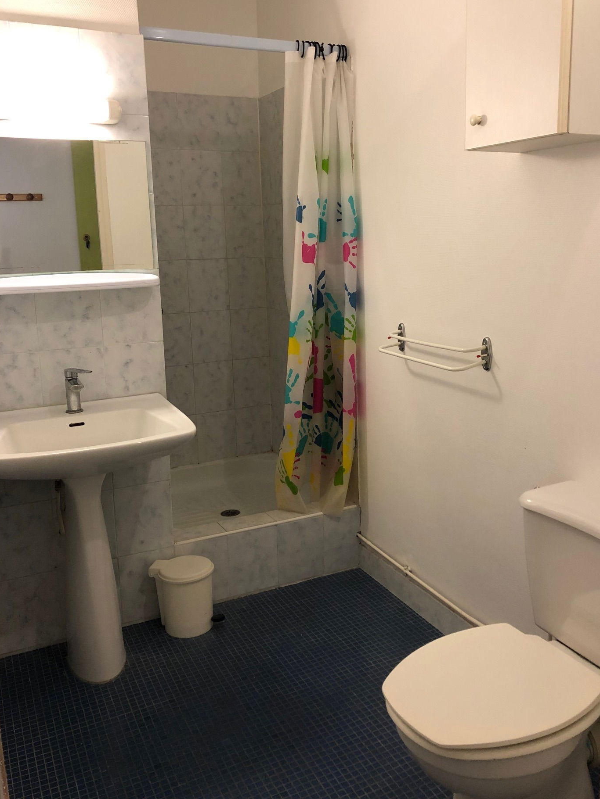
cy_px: 369
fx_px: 716
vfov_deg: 58.3
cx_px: 321
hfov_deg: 45.4
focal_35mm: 31
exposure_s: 1/17
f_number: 1.8
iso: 80
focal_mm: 3.99
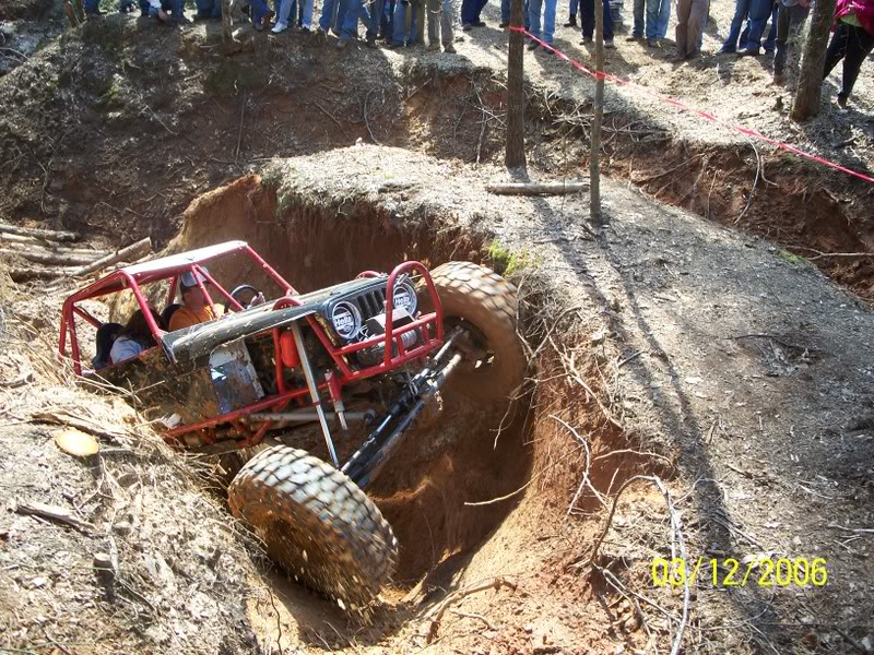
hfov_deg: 50.1
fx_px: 934
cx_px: 437
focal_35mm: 37
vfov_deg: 38.7
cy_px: 328
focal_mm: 7.8
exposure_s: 1/160
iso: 64
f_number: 2.8
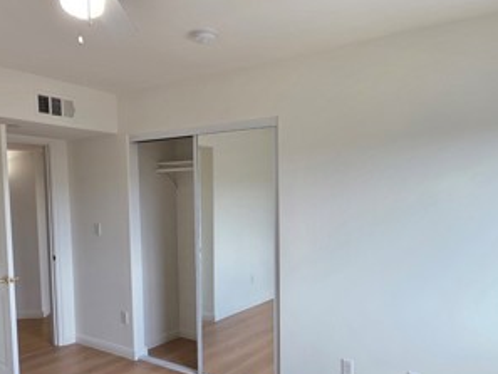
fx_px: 403
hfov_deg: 63.4
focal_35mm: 28
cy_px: 236
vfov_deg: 49.2
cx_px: 250
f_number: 1.9
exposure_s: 1/120
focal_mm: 2.2
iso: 100
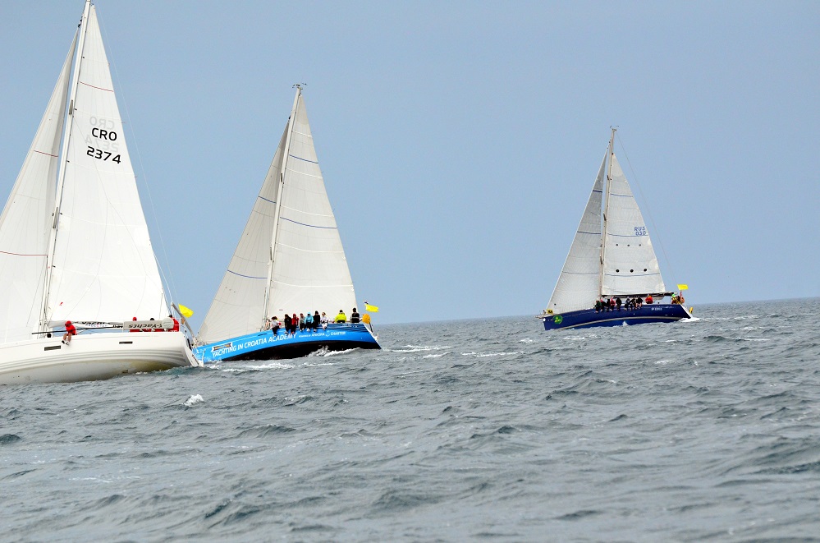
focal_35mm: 232
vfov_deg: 5.9
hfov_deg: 8.9
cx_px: 410
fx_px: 5283
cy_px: 272
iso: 1600
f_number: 5.6
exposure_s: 1/8000
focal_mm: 155
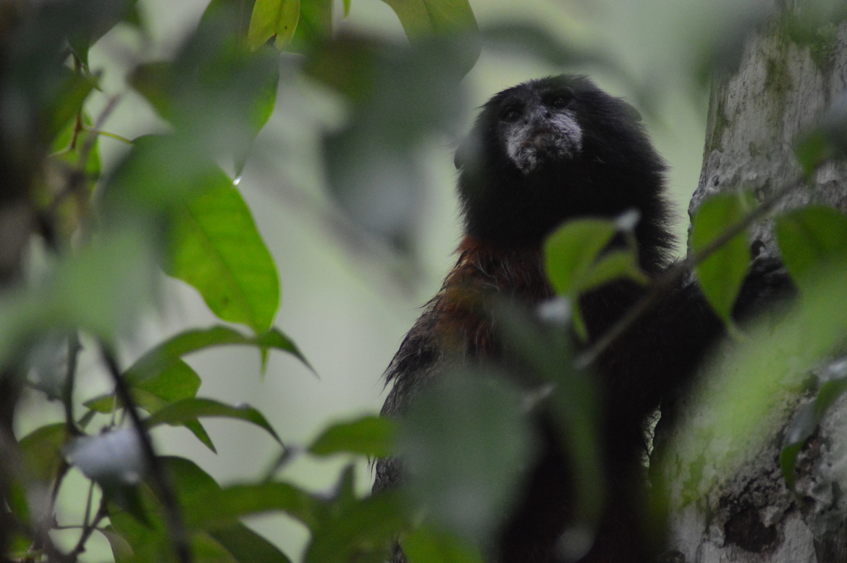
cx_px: 424
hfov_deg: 4.6
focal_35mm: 450
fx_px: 10578
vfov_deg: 3.0
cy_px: 282
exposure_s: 1/160
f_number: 5.6
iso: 3200
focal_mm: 300
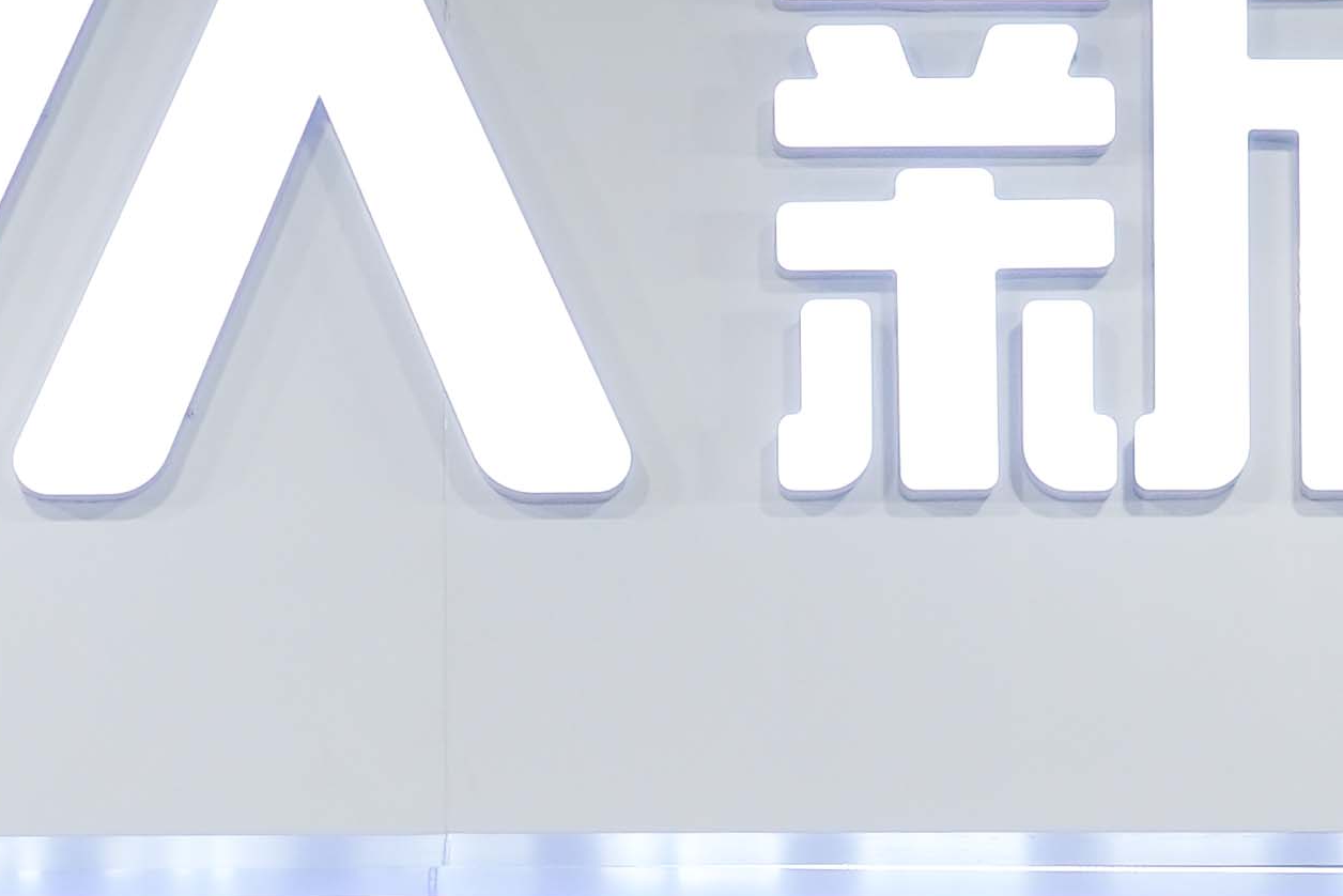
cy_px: 1920
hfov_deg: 6.3
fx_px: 12164
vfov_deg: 4.2
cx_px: 524
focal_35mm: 326
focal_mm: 35
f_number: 6.4
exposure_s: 1/52
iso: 160
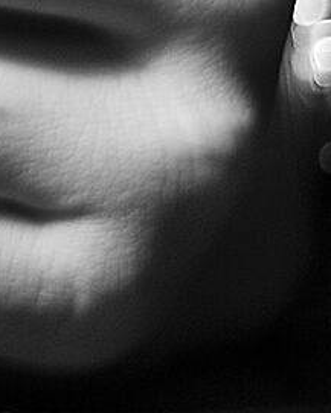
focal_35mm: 415
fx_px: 5079
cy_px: -719
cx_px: -591
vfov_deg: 4.5
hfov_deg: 3.7
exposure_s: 1/40
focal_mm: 50
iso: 500
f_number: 1.8
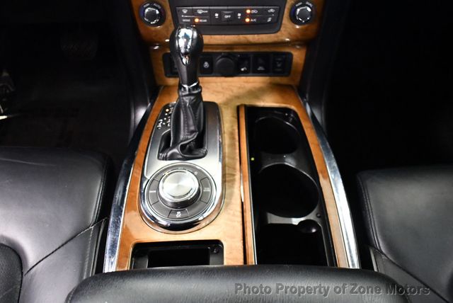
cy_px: 152
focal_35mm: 36
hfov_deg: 53.1
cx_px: 226
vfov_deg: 36.9
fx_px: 453
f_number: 3.5
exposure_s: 1/60
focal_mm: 18
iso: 5600
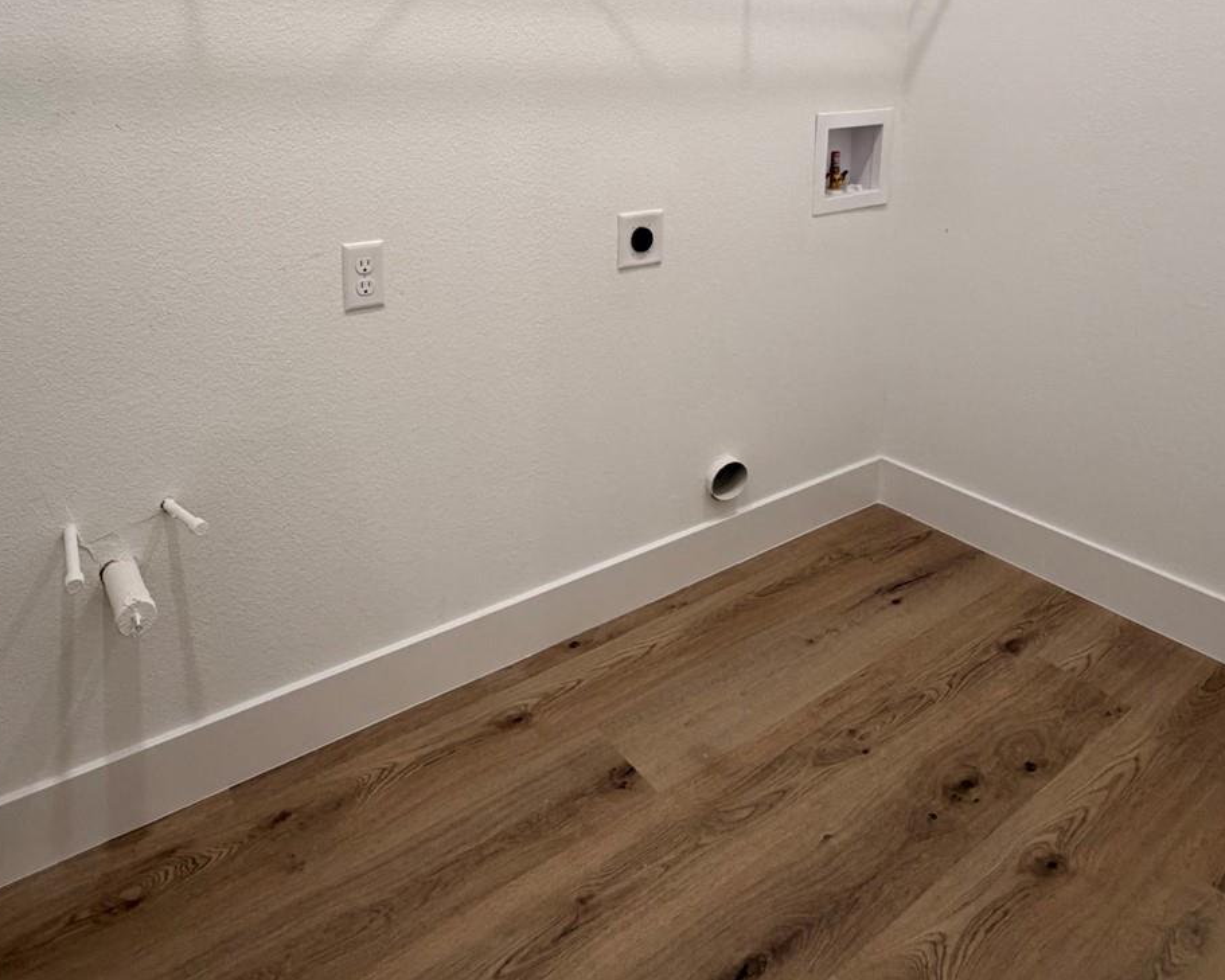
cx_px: 561
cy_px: 218
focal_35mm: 24
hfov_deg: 70.2
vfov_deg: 55.3
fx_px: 870
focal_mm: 2.22
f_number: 2.2
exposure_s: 1/120
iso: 160
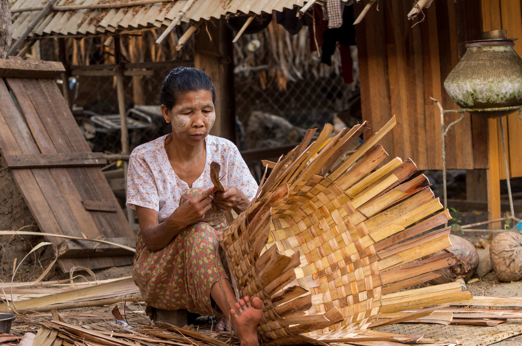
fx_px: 1519
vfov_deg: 13.0
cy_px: 173
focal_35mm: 105
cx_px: 261
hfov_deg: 19.5
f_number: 2.8
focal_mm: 70
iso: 400
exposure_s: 1/80
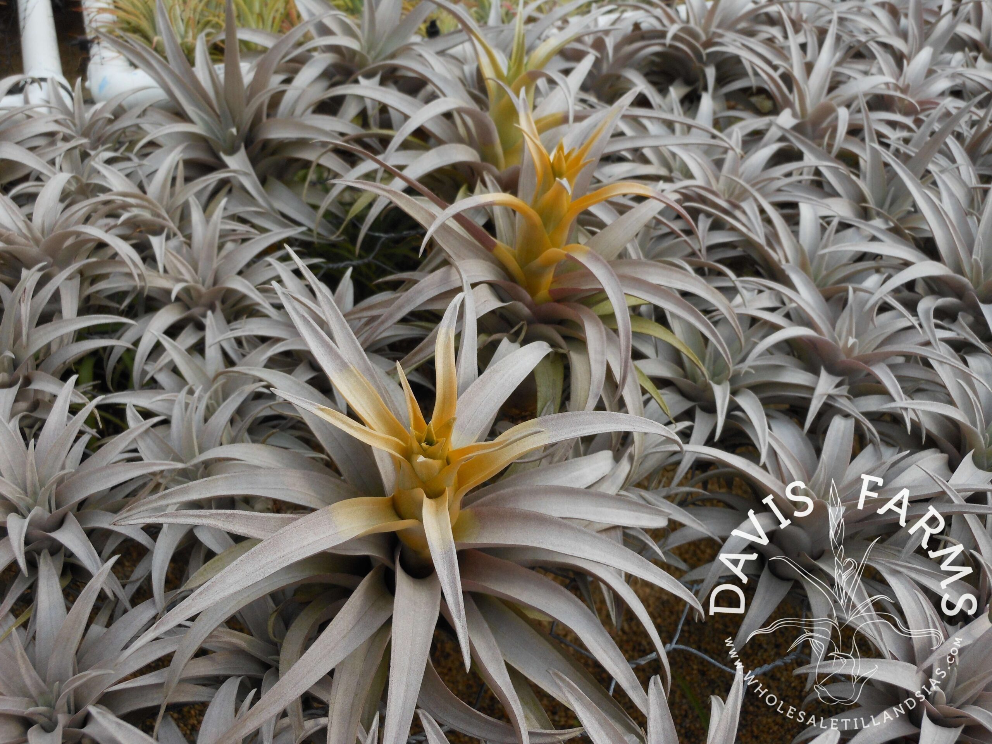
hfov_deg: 55.4
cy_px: 372
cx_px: 496
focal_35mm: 33
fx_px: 946
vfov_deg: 42.9
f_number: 4
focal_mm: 5.9
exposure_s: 1/640
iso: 80
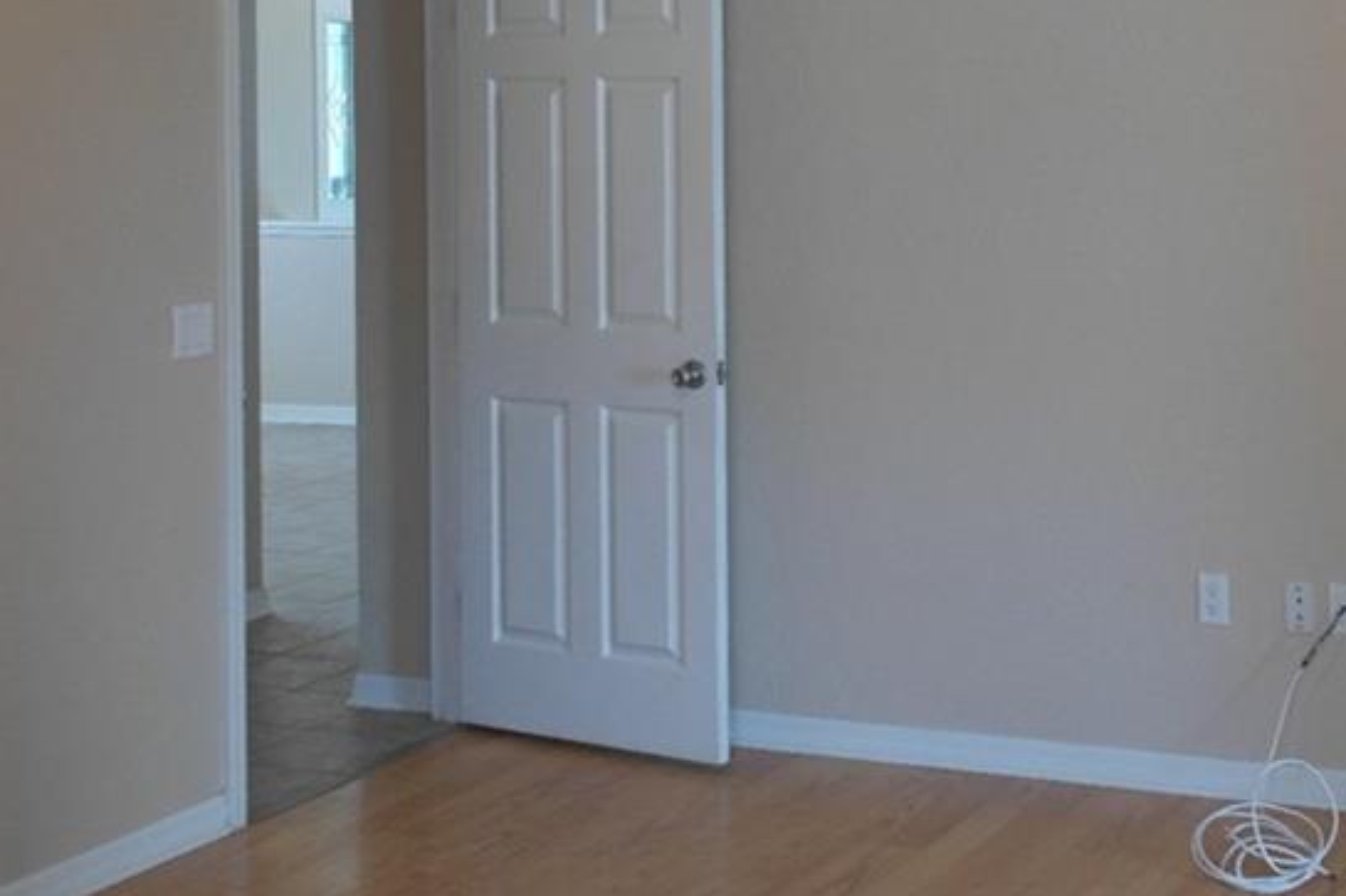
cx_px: 1087
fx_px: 2317
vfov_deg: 21.4
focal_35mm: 62
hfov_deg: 31.5
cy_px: 81
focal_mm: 22
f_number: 3.5
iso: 400
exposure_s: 1/40
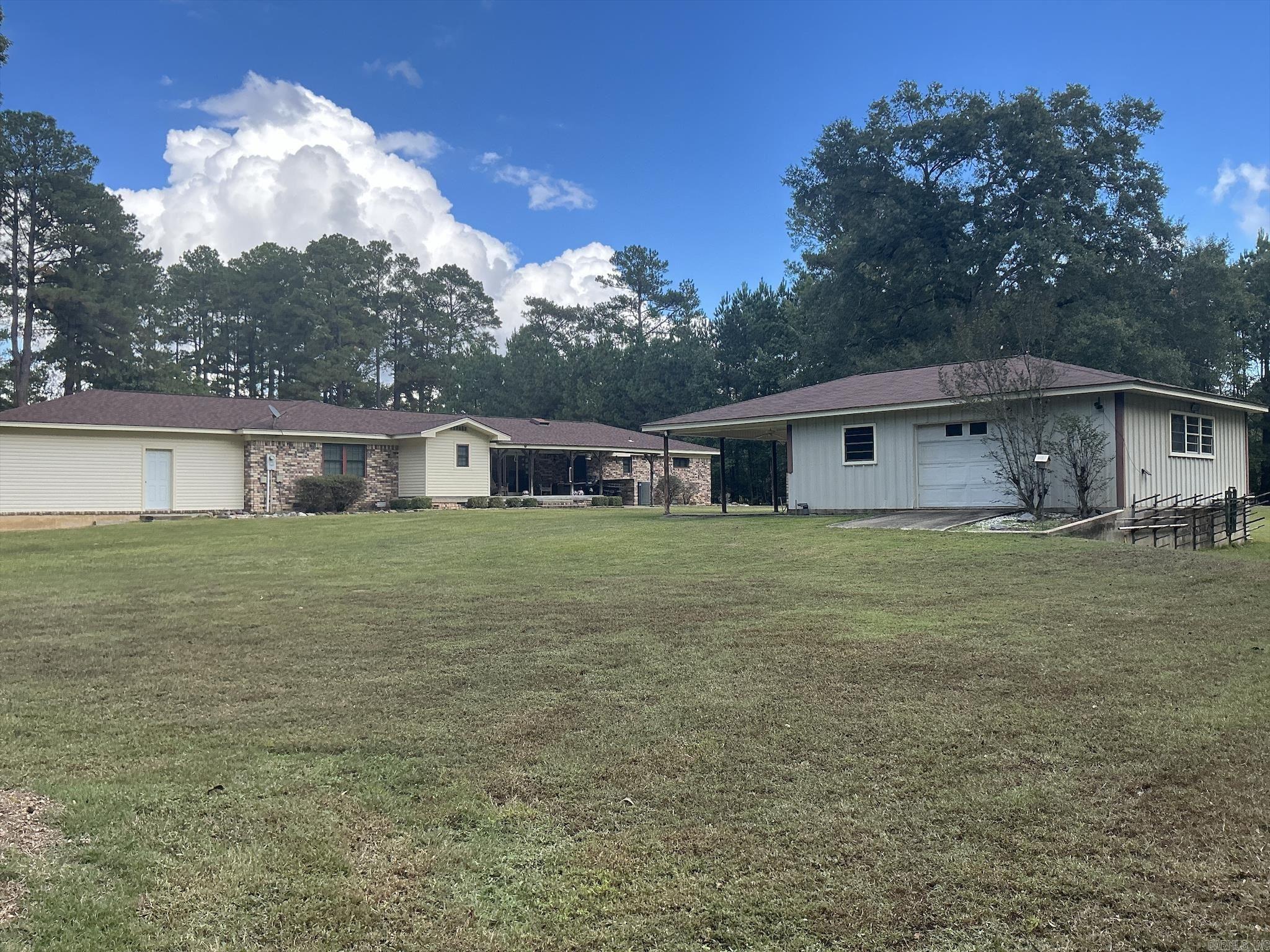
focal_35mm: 28
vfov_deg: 49.7
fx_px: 1027
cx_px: 635
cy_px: 476
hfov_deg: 63.4
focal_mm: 3
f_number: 1.8
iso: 25
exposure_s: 1/728
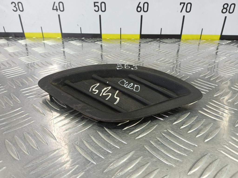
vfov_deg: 58.9
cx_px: 119
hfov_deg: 73.9
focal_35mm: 23
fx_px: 158
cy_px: 89
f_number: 1.6
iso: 146
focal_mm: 4.11
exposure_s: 1/50
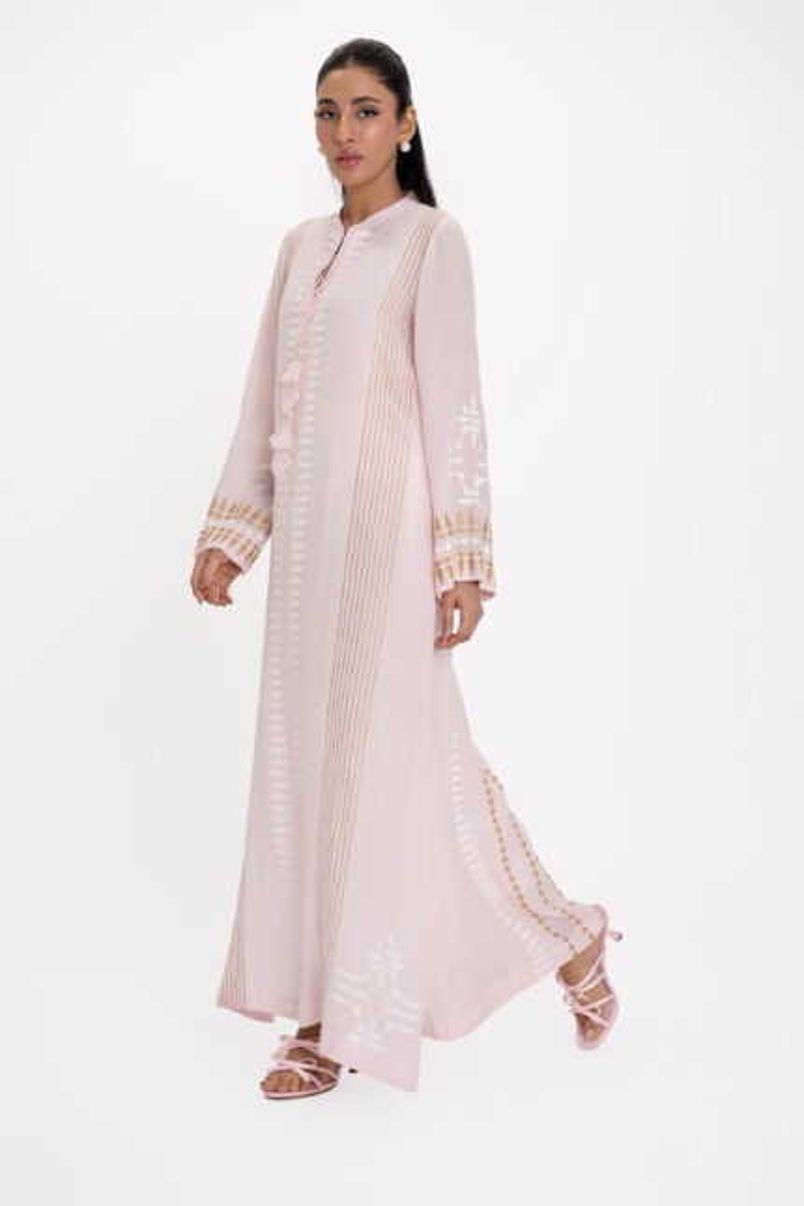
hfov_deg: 23.0
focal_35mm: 59
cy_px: 603
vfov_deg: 33.9
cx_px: 402
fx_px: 1976
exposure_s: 1/500
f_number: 2.8
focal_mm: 59
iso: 500
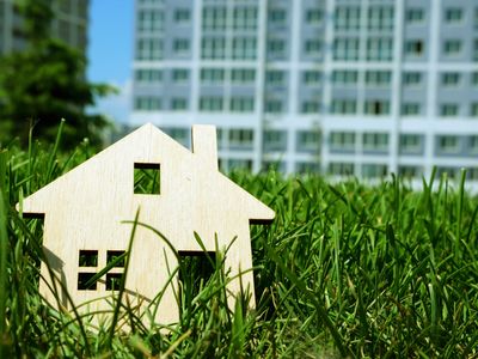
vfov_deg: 27.0
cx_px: 239
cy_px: 180
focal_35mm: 54
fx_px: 746
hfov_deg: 35.5
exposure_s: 1/640
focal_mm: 27
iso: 200
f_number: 10
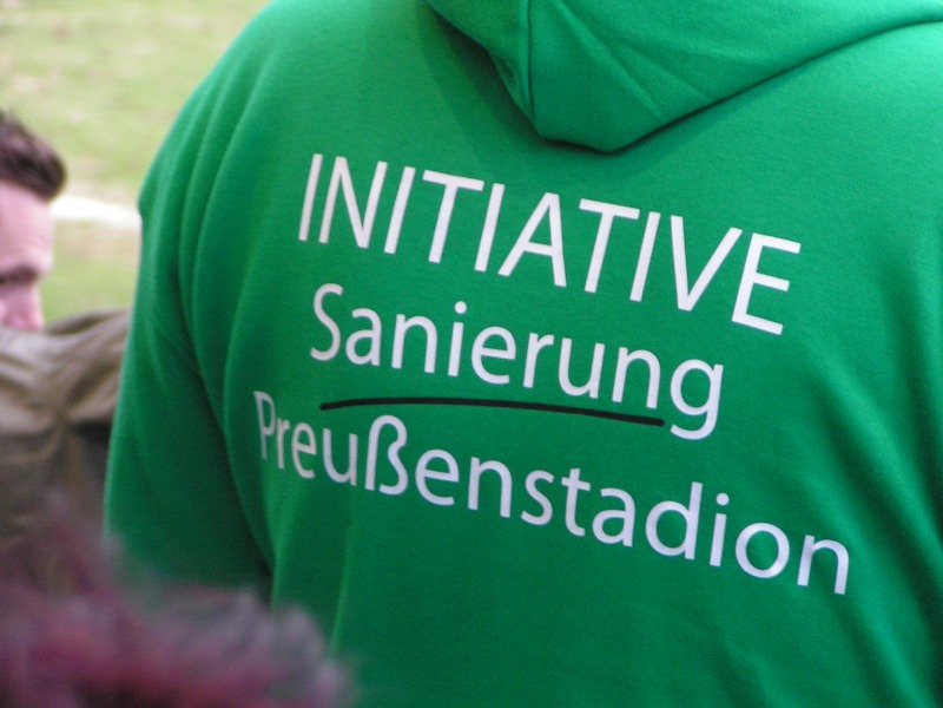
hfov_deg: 10.0
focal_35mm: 197
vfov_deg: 7.5
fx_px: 5367
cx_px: 472
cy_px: 354
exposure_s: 1/30
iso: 200
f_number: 3.5
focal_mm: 30.1
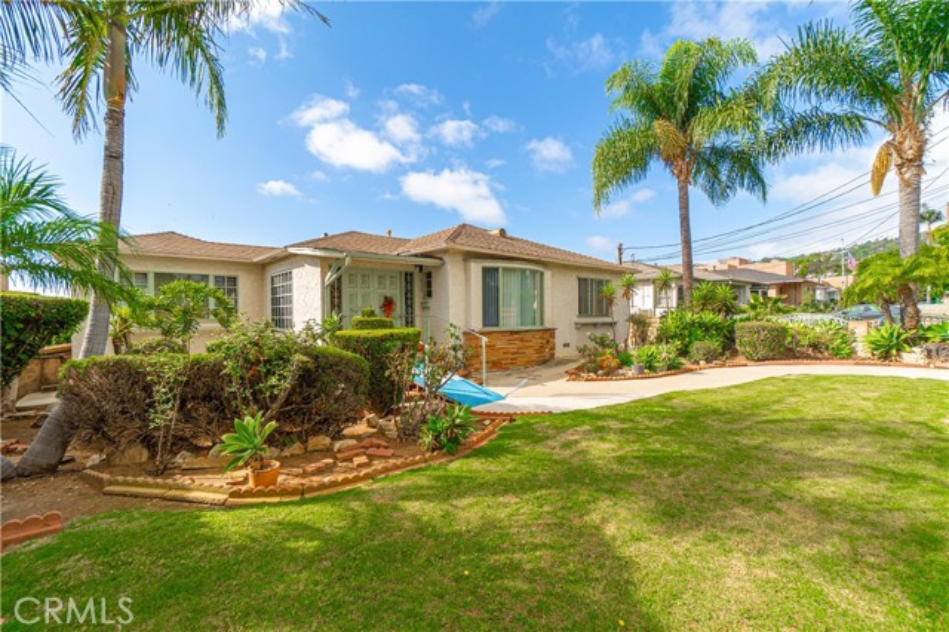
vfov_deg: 77.3
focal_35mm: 15
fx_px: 395
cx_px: 474
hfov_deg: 100.4
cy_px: 316
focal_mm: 10
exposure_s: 1/640
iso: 320
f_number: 7.1
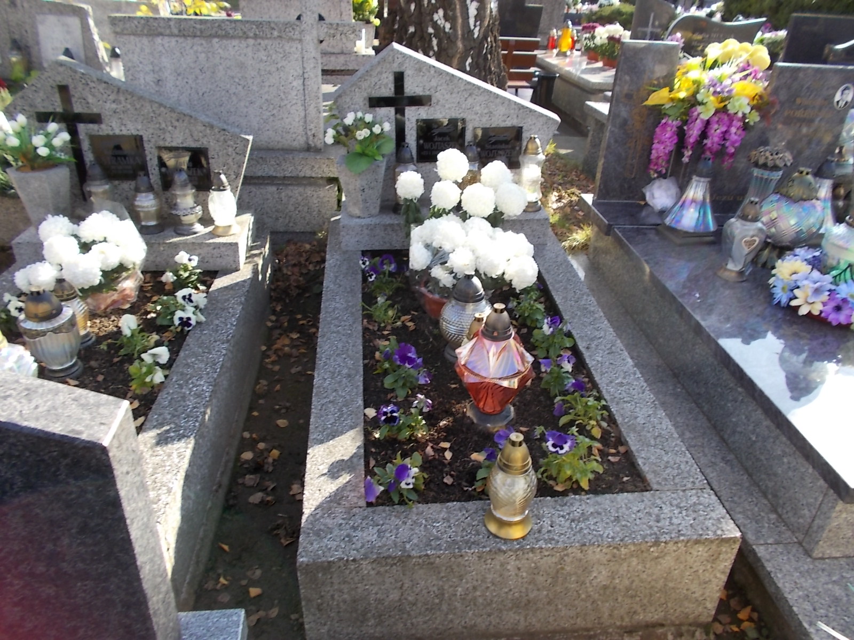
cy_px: 320
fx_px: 641
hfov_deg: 67.3
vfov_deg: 53.1
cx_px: 427
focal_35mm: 26
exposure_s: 1/160
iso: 80
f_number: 3.2
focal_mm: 4.6
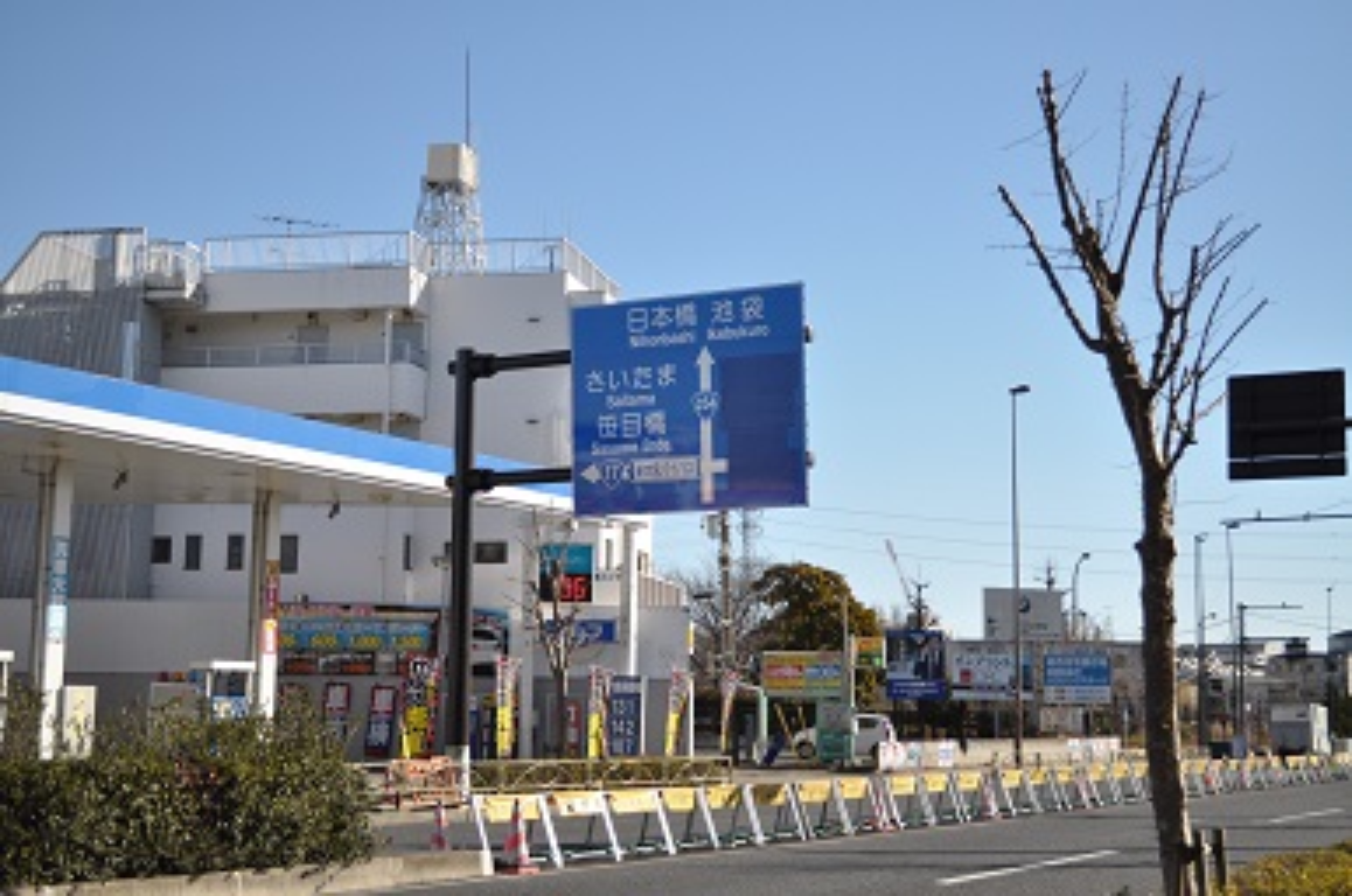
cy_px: 448
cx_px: 676
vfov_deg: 26.4
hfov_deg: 38.9
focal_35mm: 51
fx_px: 1912
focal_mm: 34
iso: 640
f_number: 5
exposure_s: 1/4000
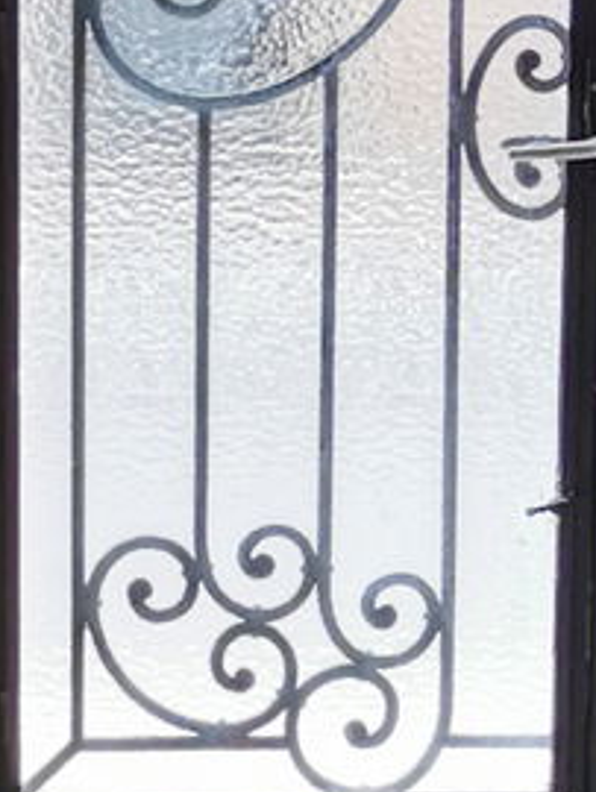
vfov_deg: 9.2
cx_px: 393
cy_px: 817
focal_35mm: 213
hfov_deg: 7.0
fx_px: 4882
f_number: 1.8
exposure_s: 1/159
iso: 50
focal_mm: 5.58
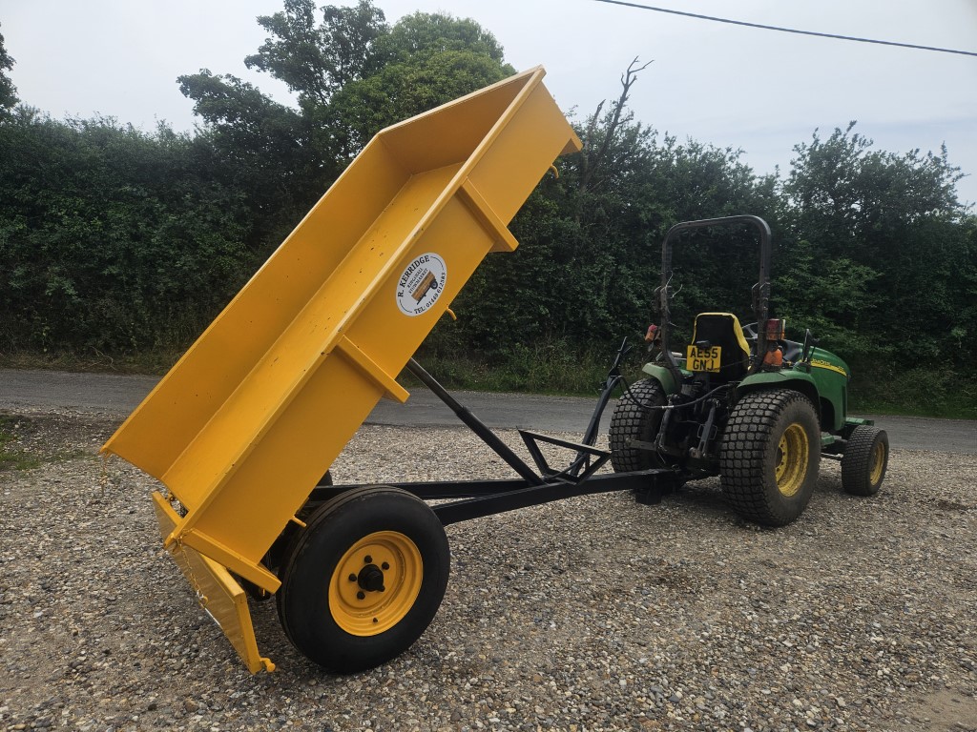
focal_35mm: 23
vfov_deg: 58.9
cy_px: 366
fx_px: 649
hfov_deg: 73.9
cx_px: 488
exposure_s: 1/1951
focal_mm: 5.4
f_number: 1.8
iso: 25
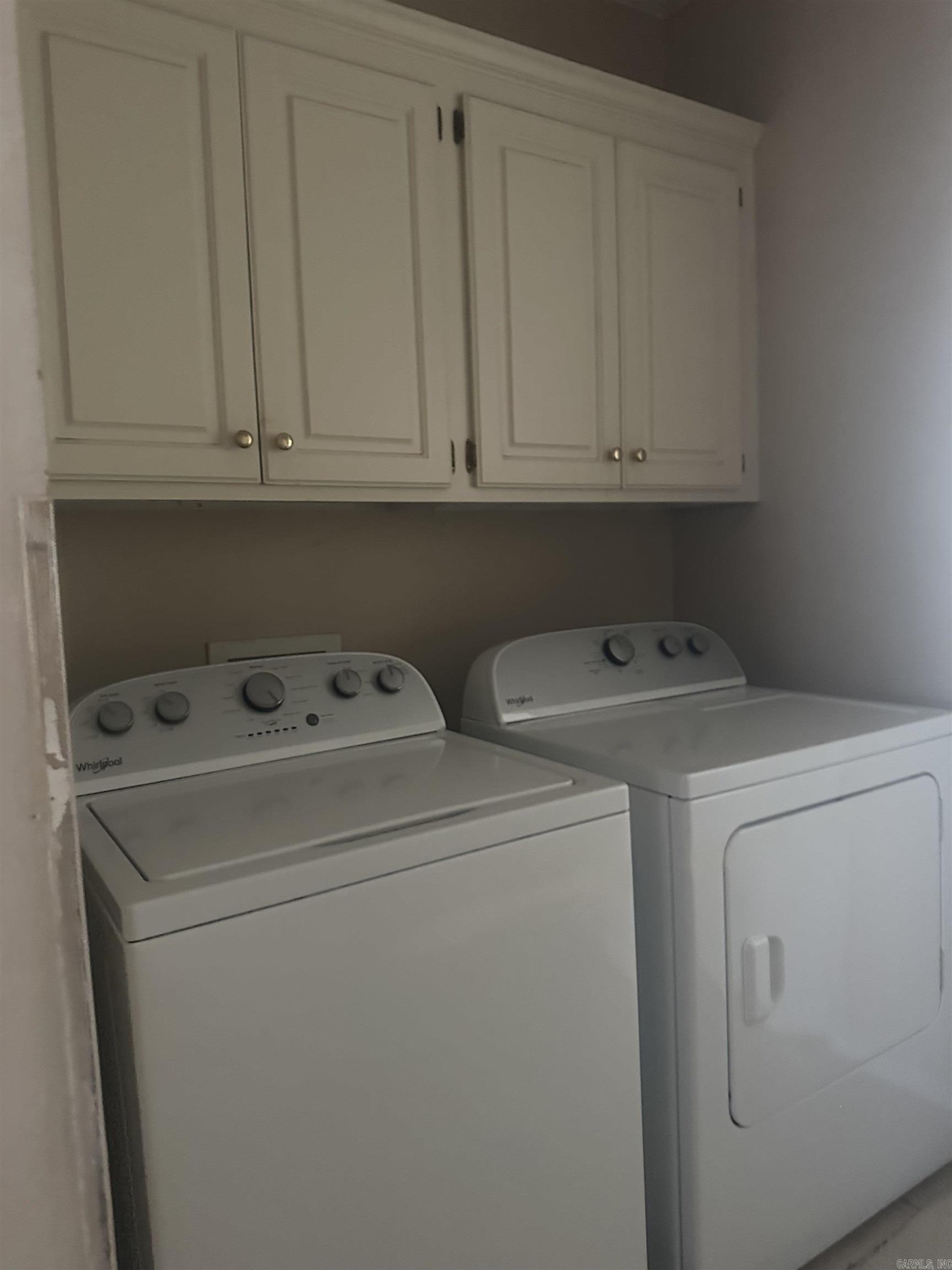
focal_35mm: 24
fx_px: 880
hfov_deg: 56.8
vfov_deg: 71.6
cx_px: 476
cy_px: 635
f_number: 1.78
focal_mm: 6.86
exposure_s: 1/30
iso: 1000
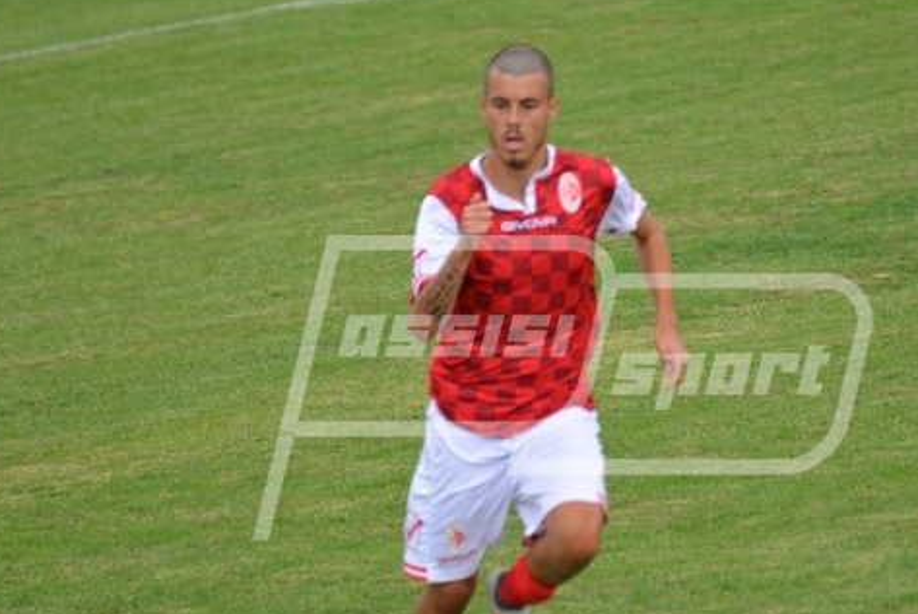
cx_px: 563
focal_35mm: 406
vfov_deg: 3.4
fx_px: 10359
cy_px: 388
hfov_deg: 5.1
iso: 640
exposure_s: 1/500
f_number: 5.6
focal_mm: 300
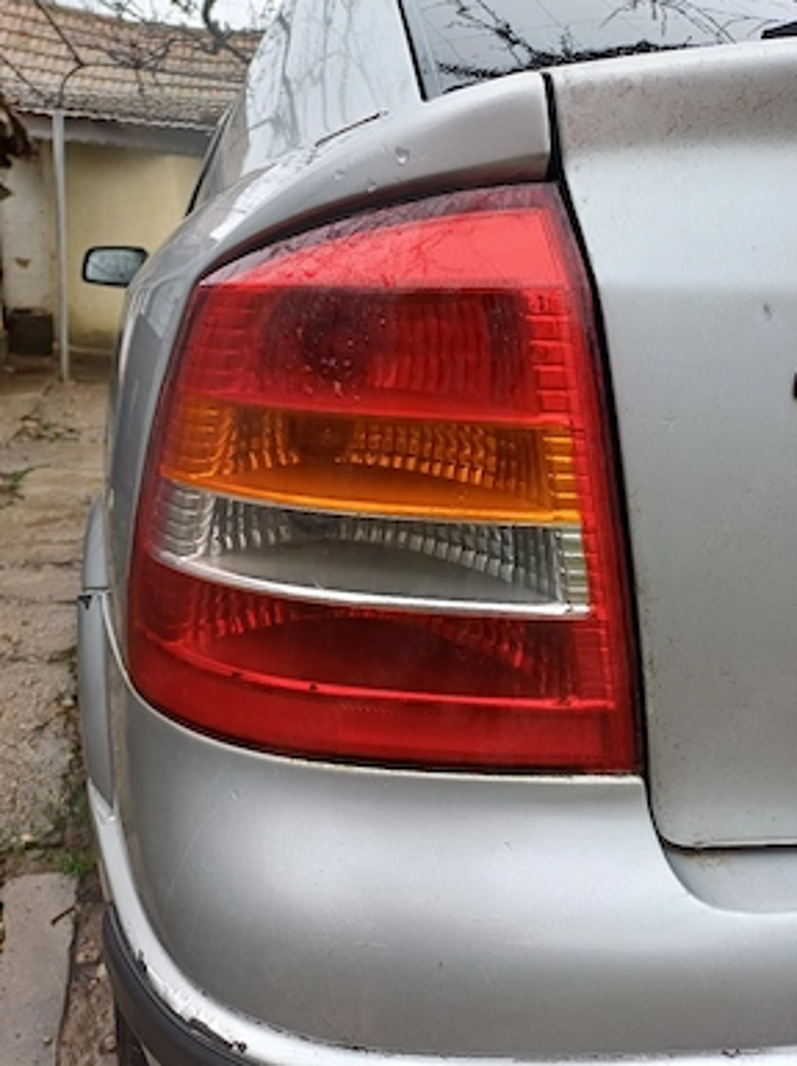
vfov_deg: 67.3
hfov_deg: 53.0
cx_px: 404
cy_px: 515
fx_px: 799
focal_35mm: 26
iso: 50
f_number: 1.8
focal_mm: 4.65
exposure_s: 1/137
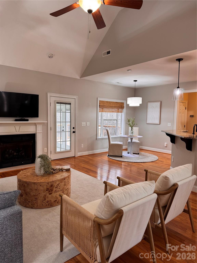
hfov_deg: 56.8
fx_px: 182
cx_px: 98
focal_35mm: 24
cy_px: 132
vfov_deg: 71.6
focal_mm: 6.76
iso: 200
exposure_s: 1/60
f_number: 1.78
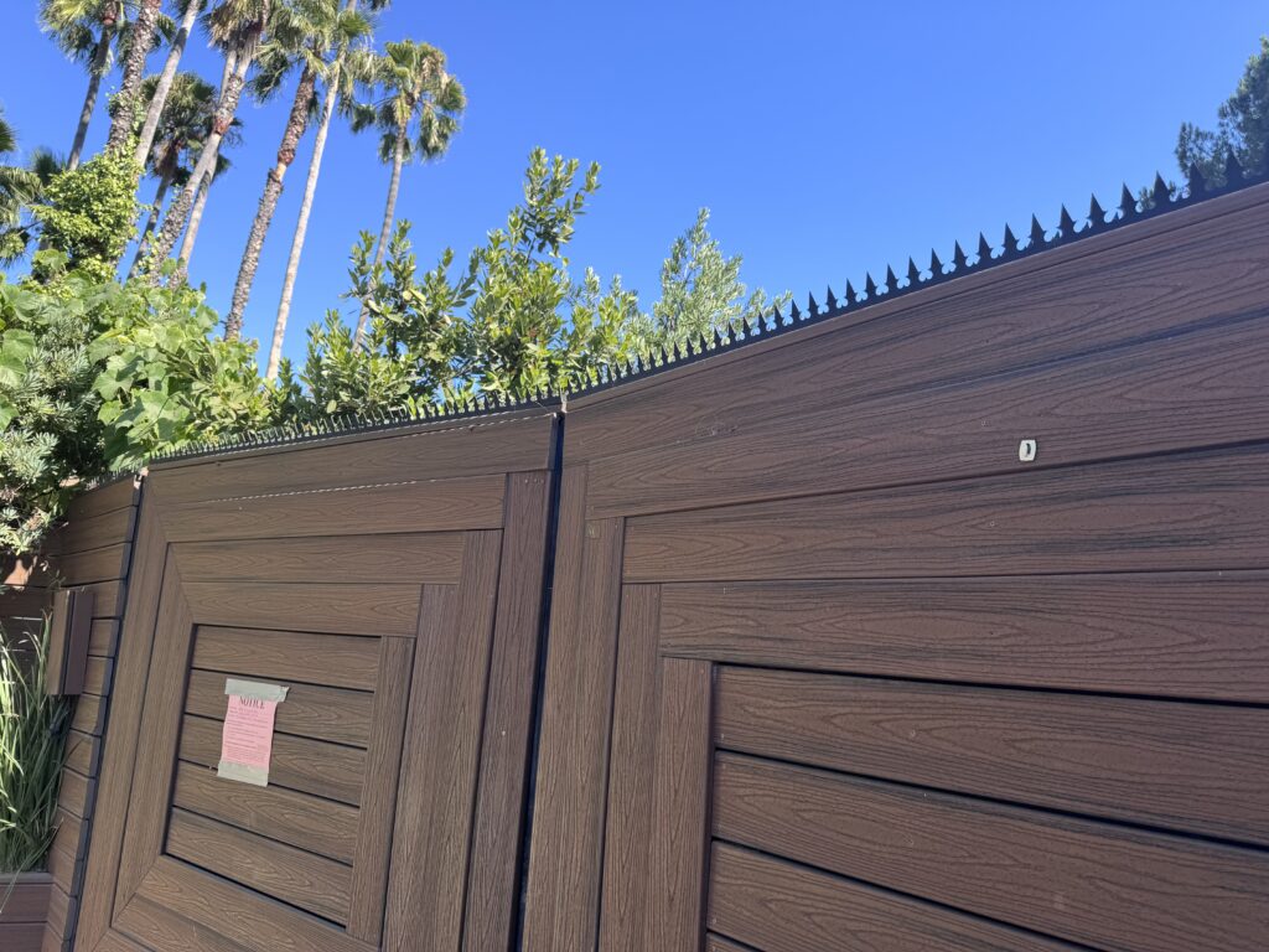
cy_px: 476
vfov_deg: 56.8
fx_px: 880
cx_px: 634
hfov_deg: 71.6
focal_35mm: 24
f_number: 1.78
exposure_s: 1/1261
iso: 80
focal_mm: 6.86
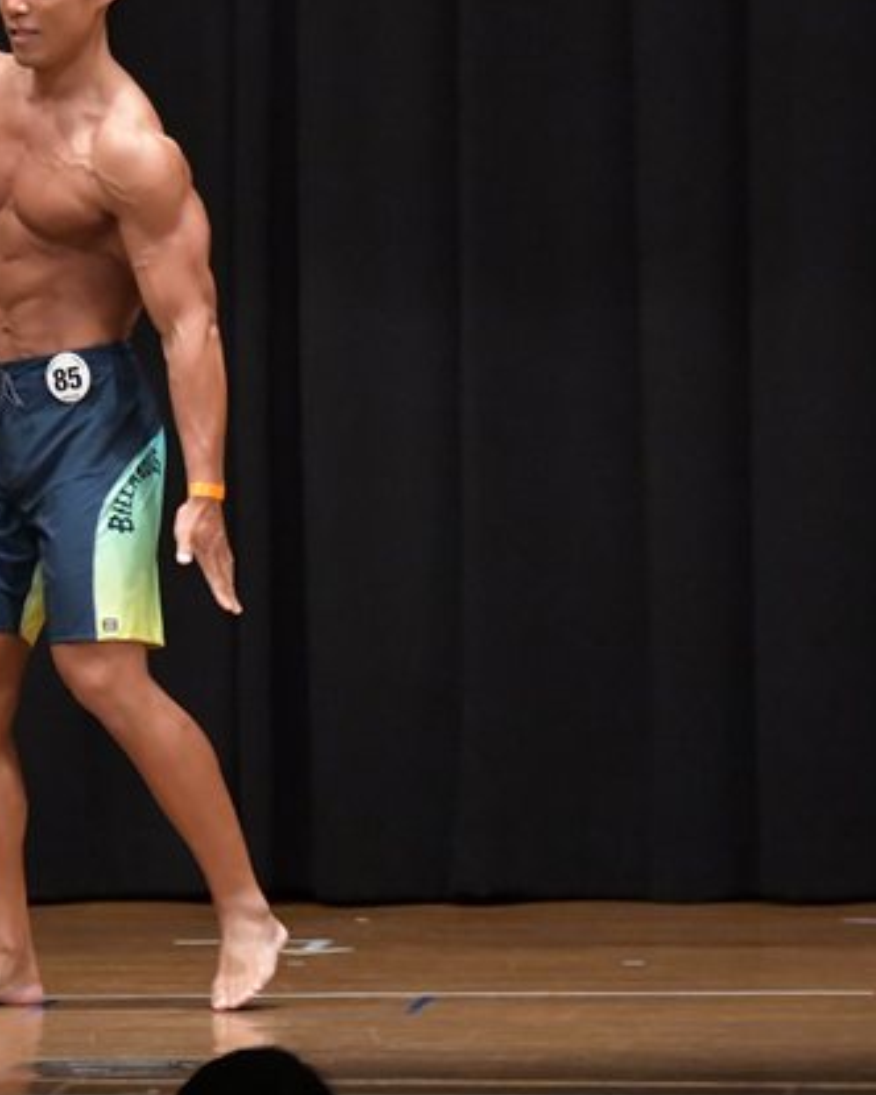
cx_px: 94
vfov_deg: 5.1
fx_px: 12315
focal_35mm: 380
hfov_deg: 4.1
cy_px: 483
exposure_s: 1/400
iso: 6400
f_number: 5.6
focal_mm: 145
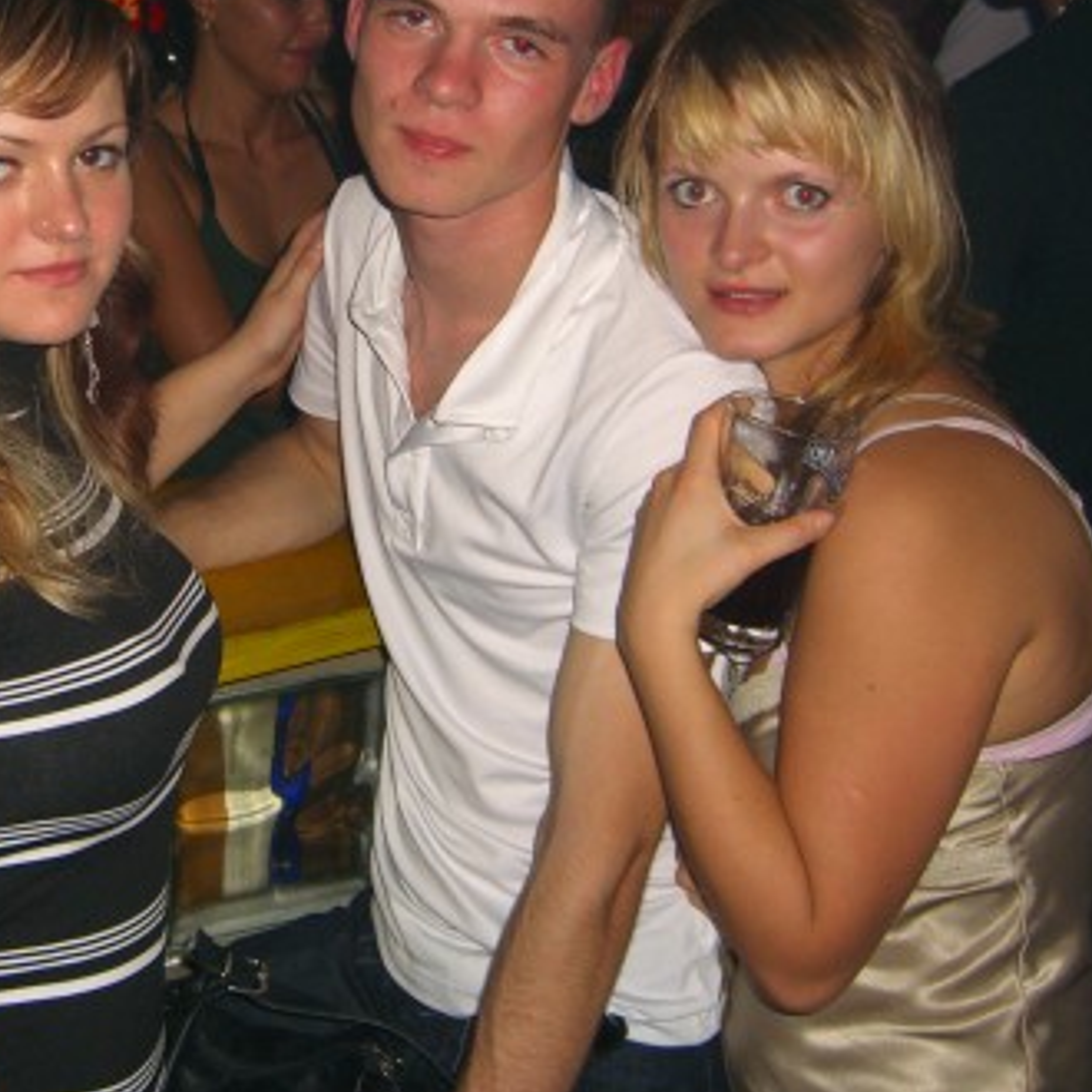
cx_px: 311
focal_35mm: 61
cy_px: 354
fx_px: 2177
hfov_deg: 27.9
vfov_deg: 28.0
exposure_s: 1/60
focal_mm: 7.9
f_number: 2.8
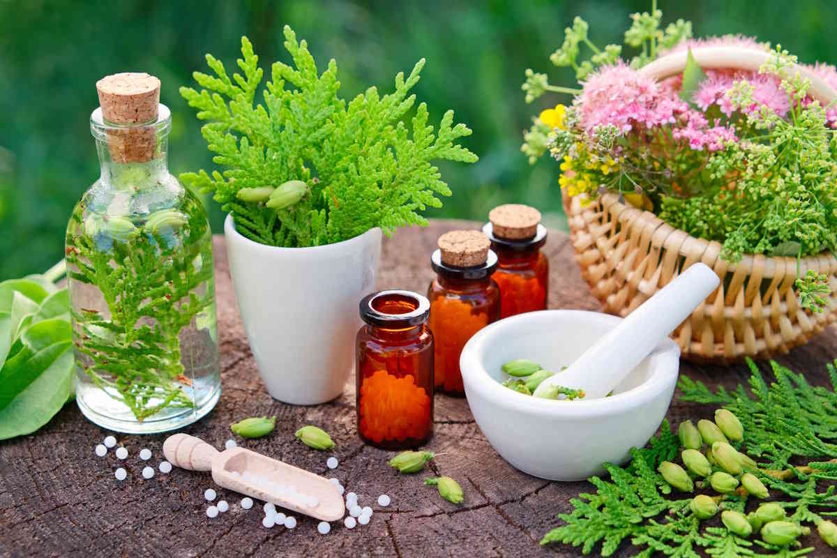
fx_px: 1930
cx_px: 418
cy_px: 279
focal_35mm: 83
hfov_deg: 24.5
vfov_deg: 16.5
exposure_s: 1/75
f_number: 5.6
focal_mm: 55
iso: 200
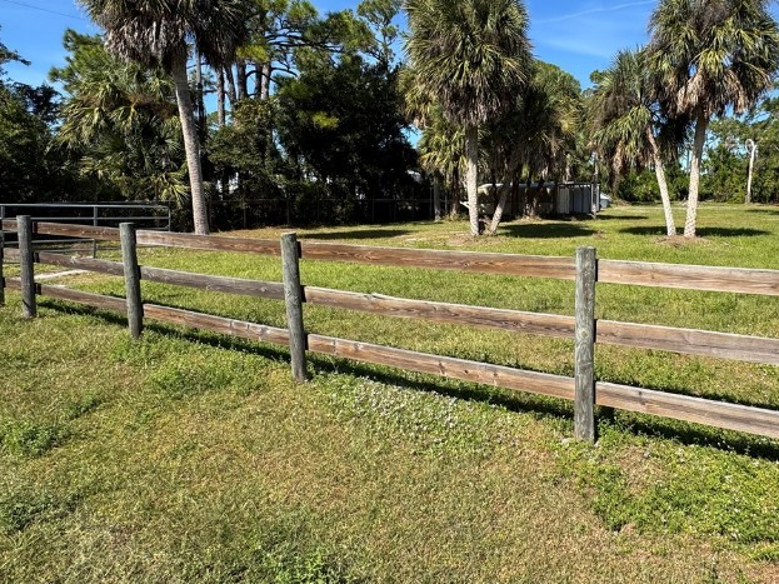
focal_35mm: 23
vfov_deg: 58.1
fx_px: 517
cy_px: 219
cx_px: 521
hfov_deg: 71.7
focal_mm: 2.22
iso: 40
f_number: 2.2
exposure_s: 1/1277
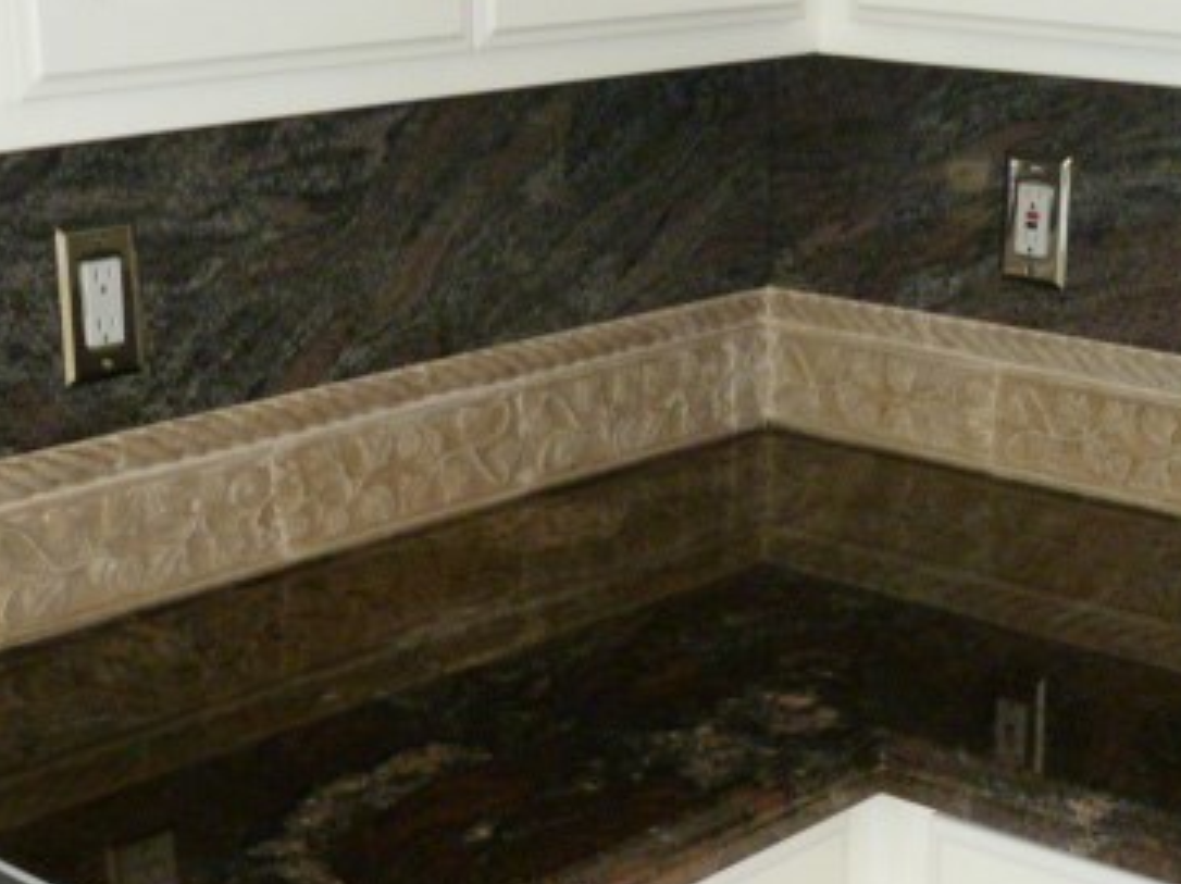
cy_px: 643
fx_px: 2353
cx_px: 754
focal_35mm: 69
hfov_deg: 28.1
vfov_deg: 21.1
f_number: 3.7
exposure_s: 1/30
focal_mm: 6.9
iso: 400
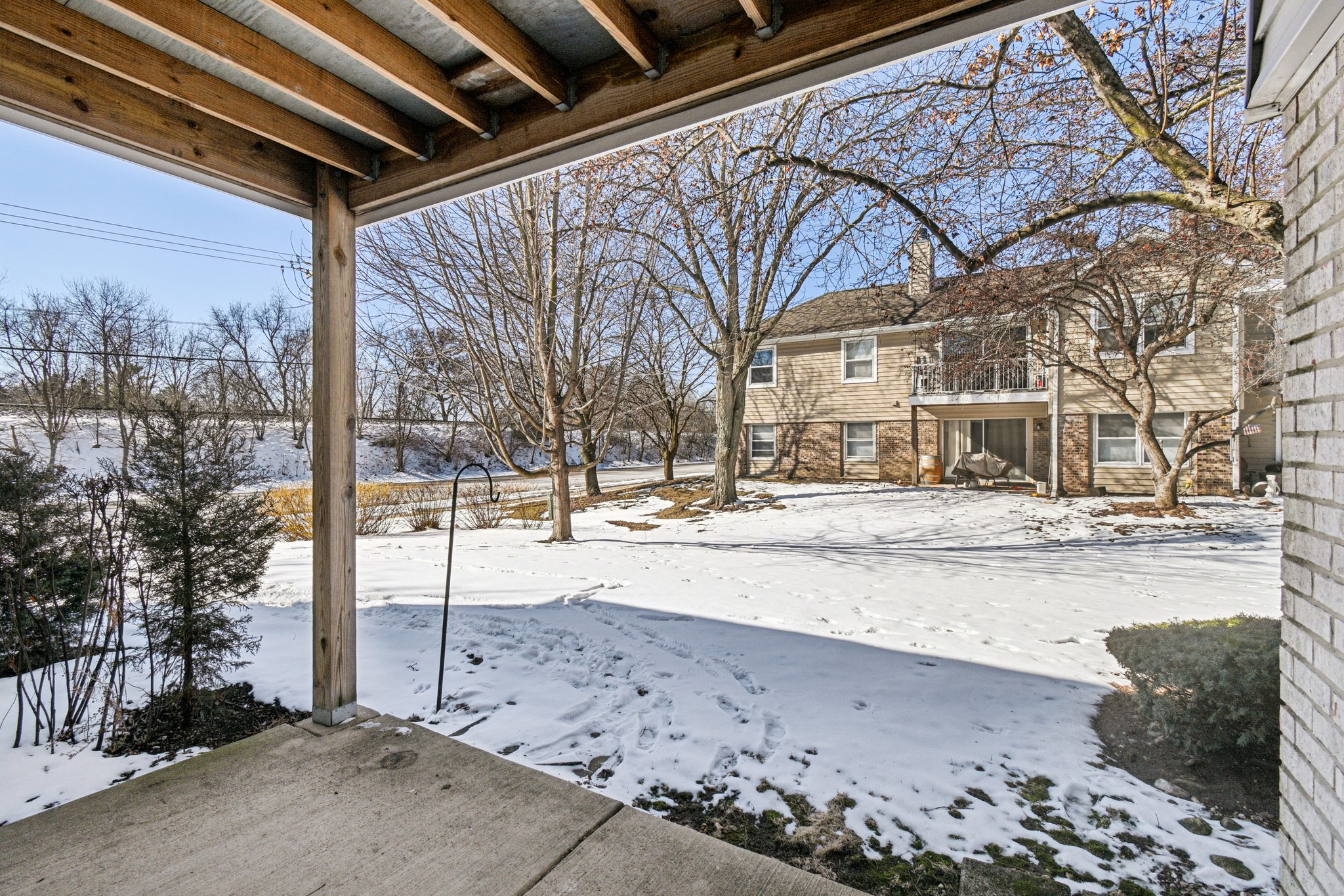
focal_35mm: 15
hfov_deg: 100.4
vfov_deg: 77.3
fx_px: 560
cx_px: 672
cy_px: 448
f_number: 8
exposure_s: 1/400
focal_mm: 10
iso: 100
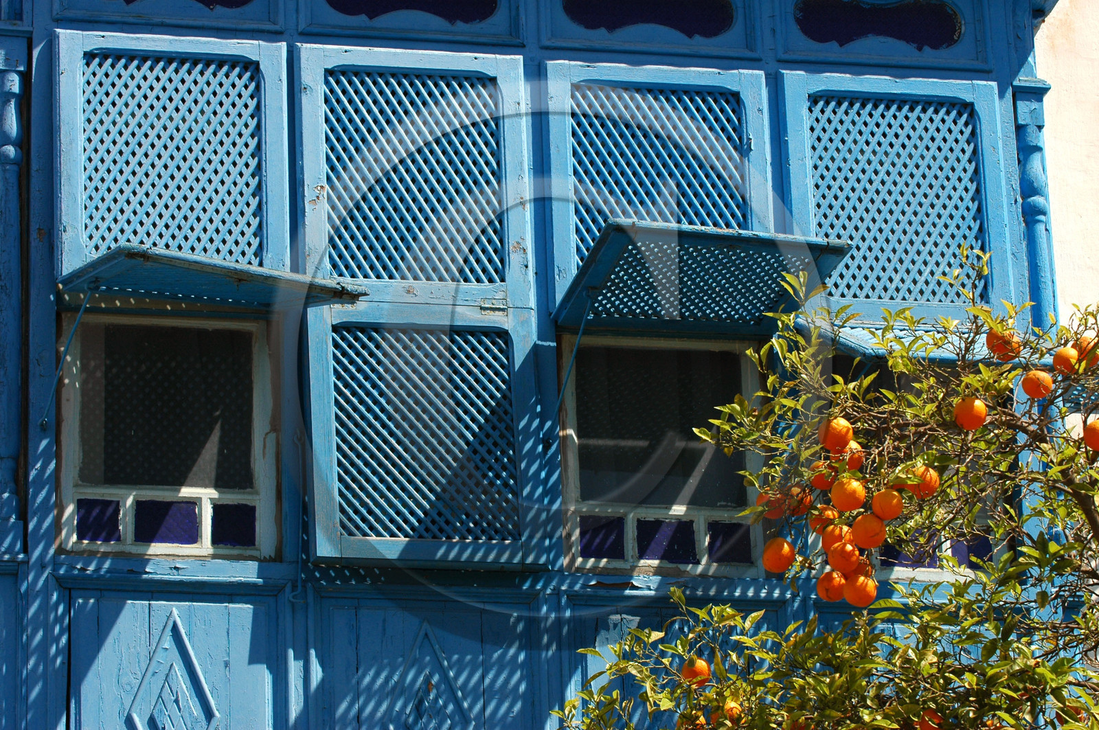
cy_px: 365
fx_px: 4345
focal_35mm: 142
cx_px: 550
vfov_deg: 9.6
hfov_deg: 14.4
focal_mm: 95
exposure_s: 1/400
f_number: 8
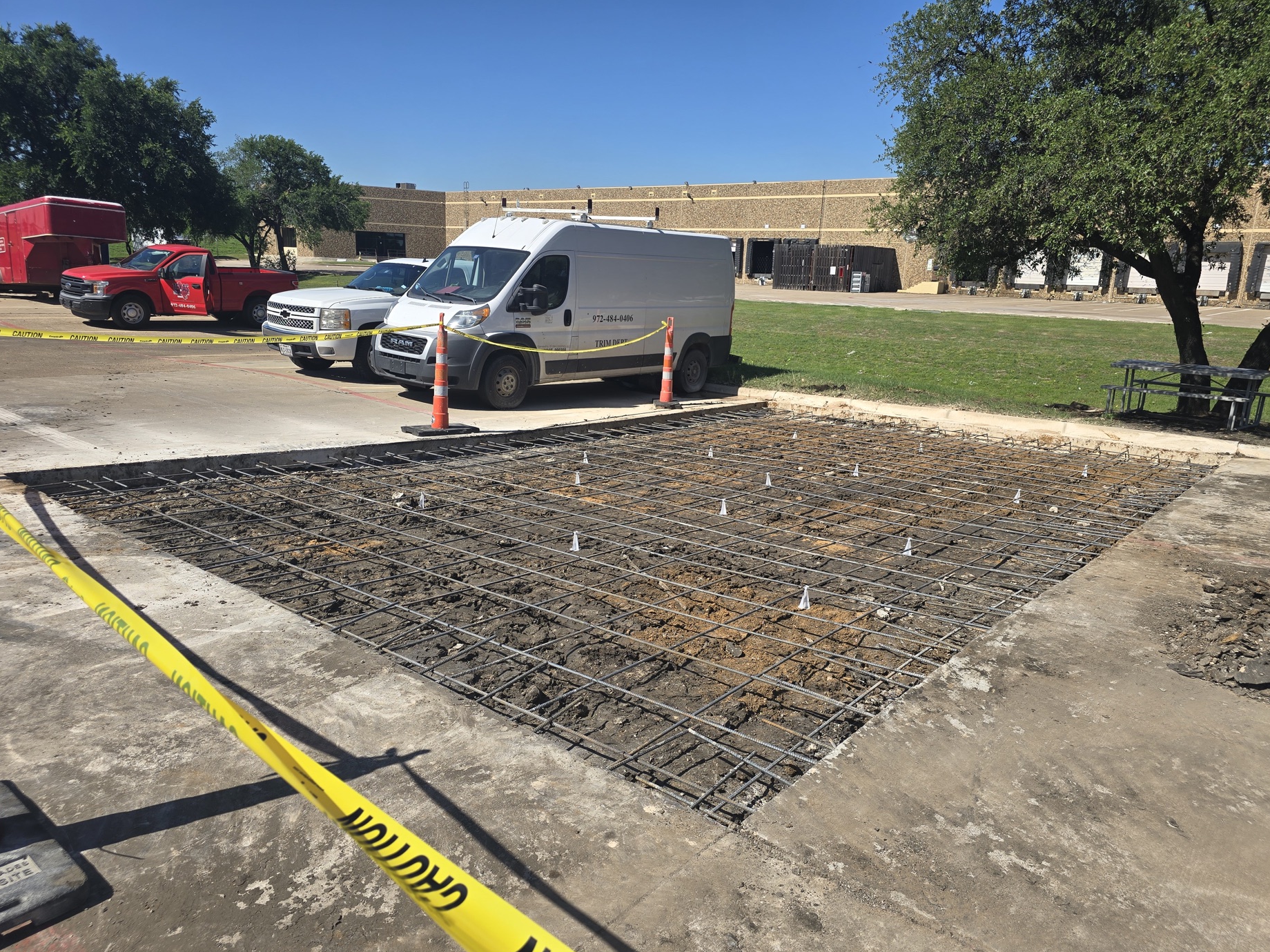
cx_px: 647
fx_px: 881
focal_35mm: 24
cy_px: 495
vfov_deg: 56.8
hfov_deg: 71.6
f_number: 1.7
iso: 12
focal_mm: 6.3
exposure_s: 1/1022
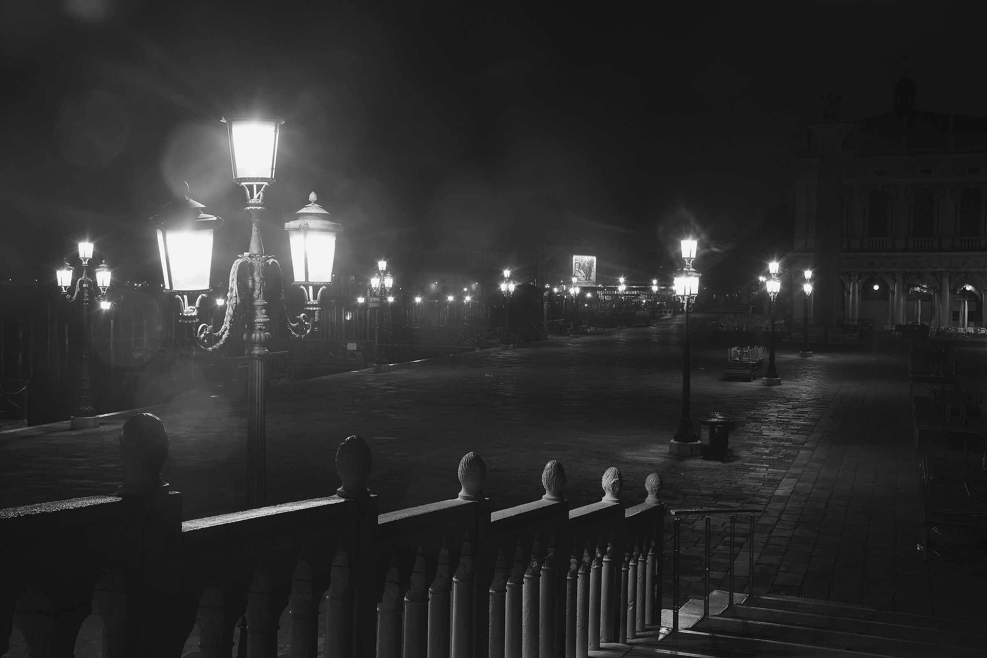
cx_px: 494
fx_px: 1234
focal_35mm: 45
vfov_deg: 29.9
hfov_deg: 43.6
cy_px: 329
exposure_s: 1/2.5
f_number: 11
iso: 800
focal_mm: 30
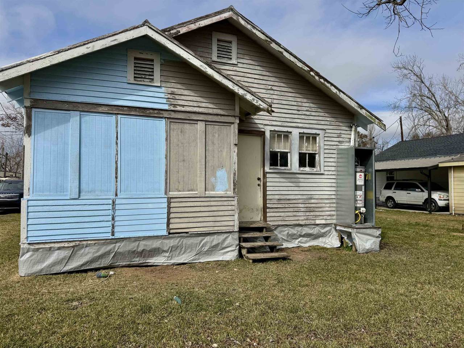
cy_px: 174
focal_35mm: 24
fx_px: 322
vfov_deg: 56.8
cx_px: 232
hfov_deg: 71.6
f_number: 1.78
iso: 80
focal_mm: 6.76
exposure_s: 1/9009
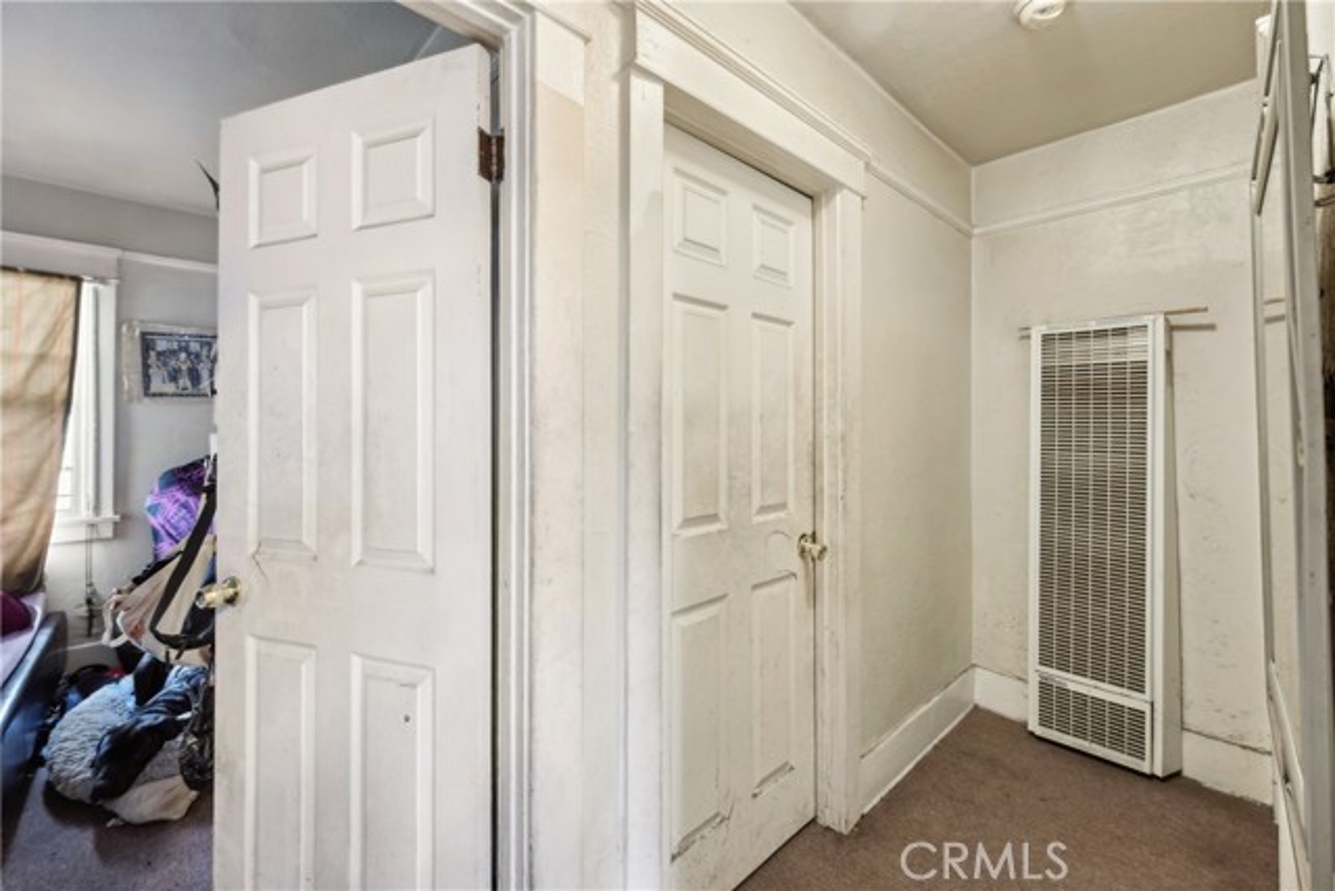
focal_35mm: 14
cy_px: 446
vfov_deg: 81.2
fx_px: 519
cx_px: 668
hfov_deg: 104.2
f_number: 8
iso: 400
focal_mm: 14
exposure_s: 1/1.67
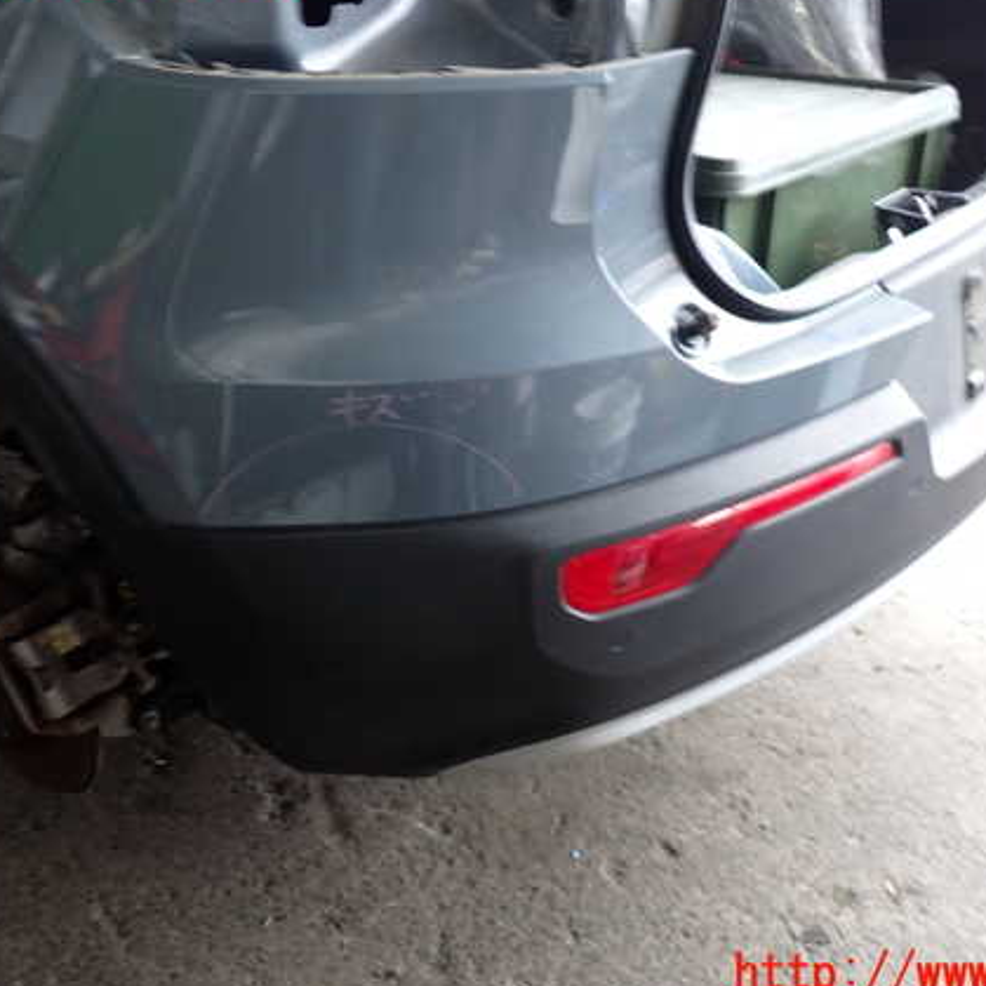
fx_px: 1225
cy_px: 475
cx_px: 560
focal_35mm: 38
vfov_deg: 43.9
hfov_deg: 43.8
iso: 200
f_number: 2.3
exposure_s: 1/30
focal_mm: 5.4
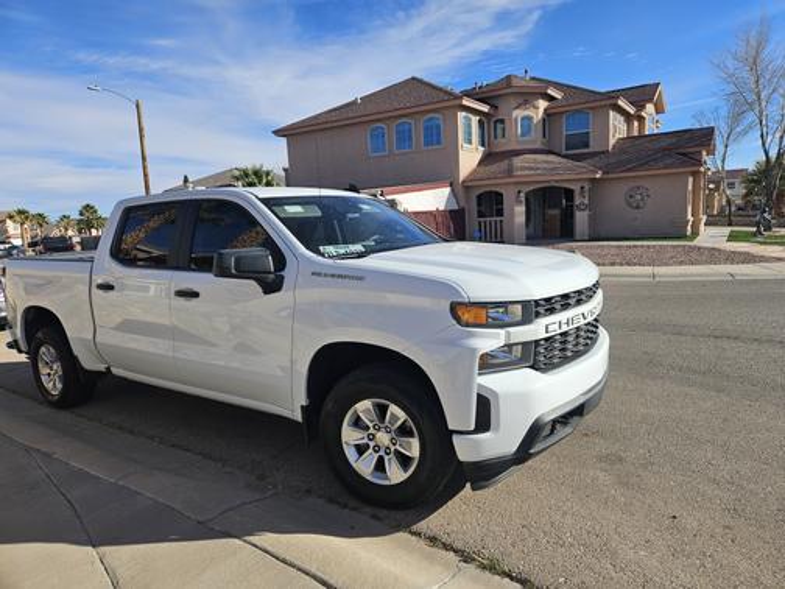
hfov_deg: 73.9
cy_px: 294
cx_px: 392
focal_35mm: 23
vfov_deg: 58.9
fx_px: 522
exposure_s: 1/2283
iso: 25
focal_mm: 5.4
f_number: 1.8
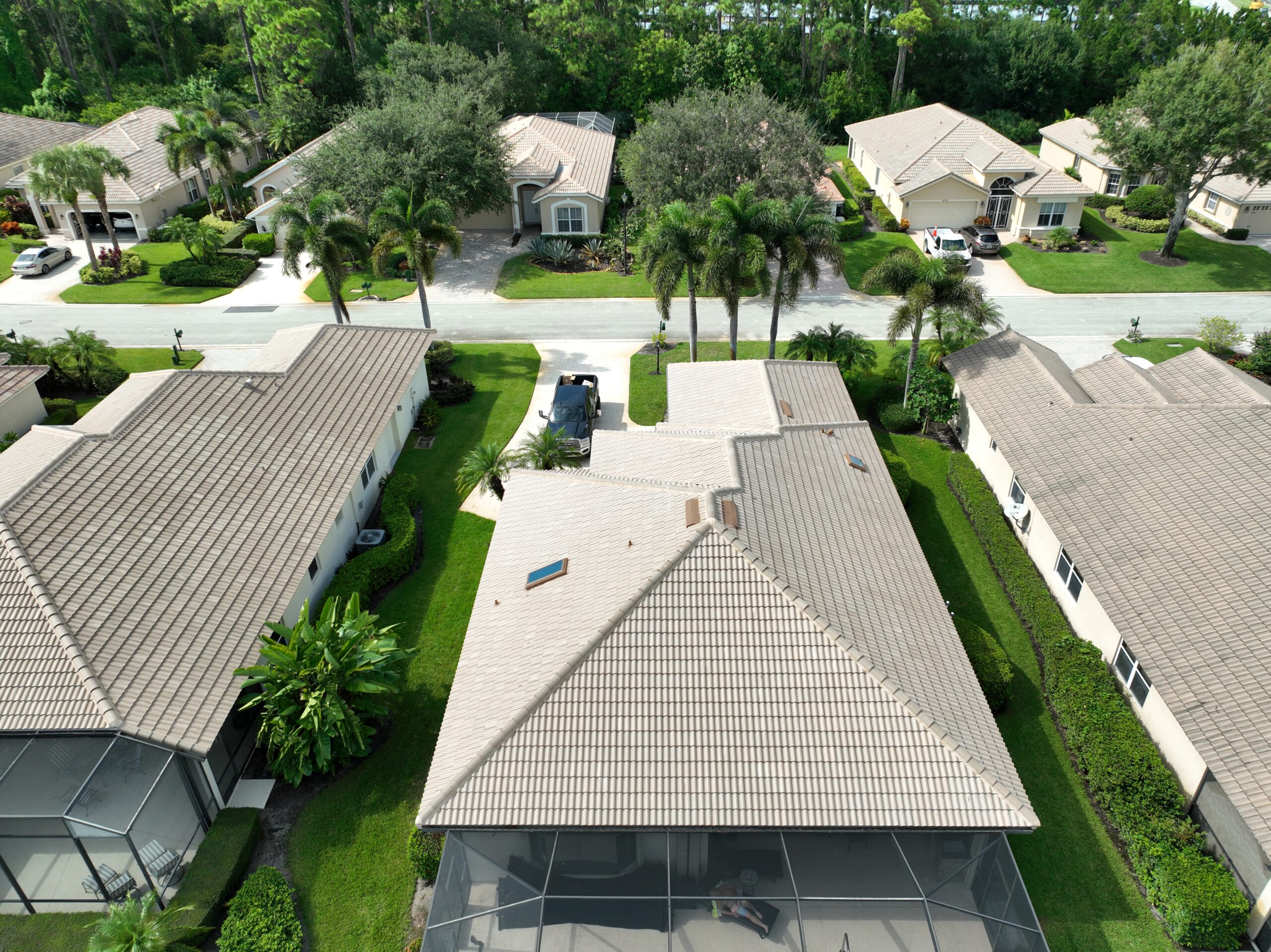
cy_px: 476
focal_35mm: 24
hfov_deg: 71.6
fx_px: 881
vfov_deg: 56.8
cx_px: 636
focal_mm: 12.29
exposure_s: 1/160
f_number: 2.8
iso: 100
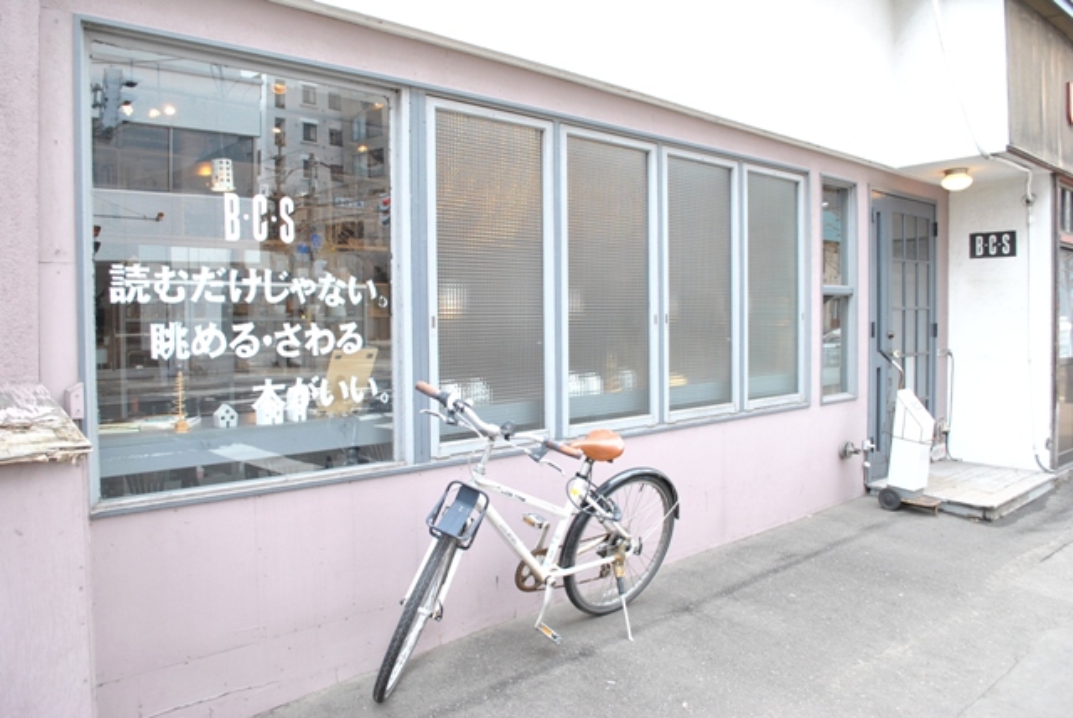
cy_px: 359
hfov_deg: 61.9
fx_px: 895
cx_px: 536
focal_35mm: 30
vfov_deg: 43.7
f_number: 5.6
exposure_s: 1/60
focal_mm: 20
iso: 450
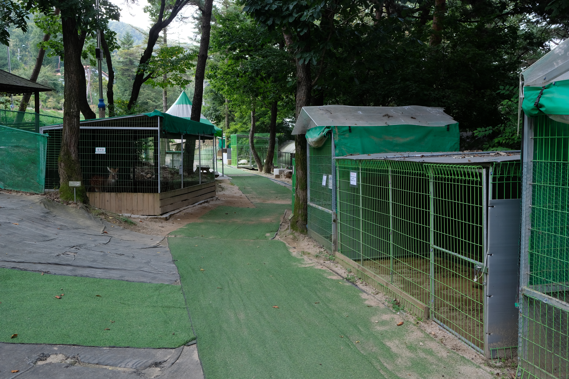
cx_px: 284
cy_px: 190
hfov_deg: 54.4
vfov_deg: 37.9
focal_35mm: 35
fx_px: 553
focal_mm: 23
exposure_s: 1/125
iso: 400
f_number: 5.6
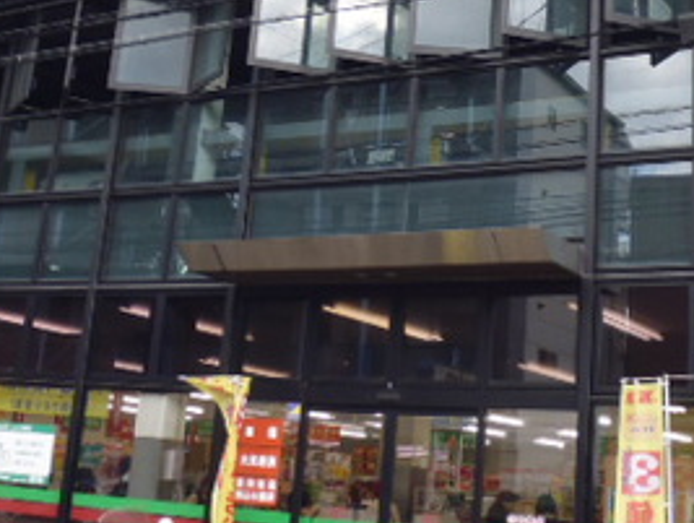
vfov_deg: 21.7
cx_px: 442
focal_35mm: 67
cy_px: 104
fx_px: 1345
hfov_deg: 28.8
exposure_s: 1/80
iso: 100
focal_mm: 5.6
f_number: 3.2
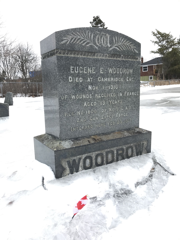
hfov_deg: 49.7
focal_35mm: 28
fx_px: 194
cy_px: 120
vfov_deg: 63.4
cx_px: 90
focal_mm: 3.99
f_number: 1.8
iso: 20
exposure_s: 1/748
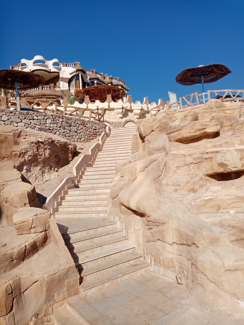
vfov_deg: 67.3
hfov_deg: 53.1
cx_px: 122
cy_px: 162
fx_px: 244
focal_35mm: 26
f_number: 1.8
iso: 115
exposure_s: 1/2857
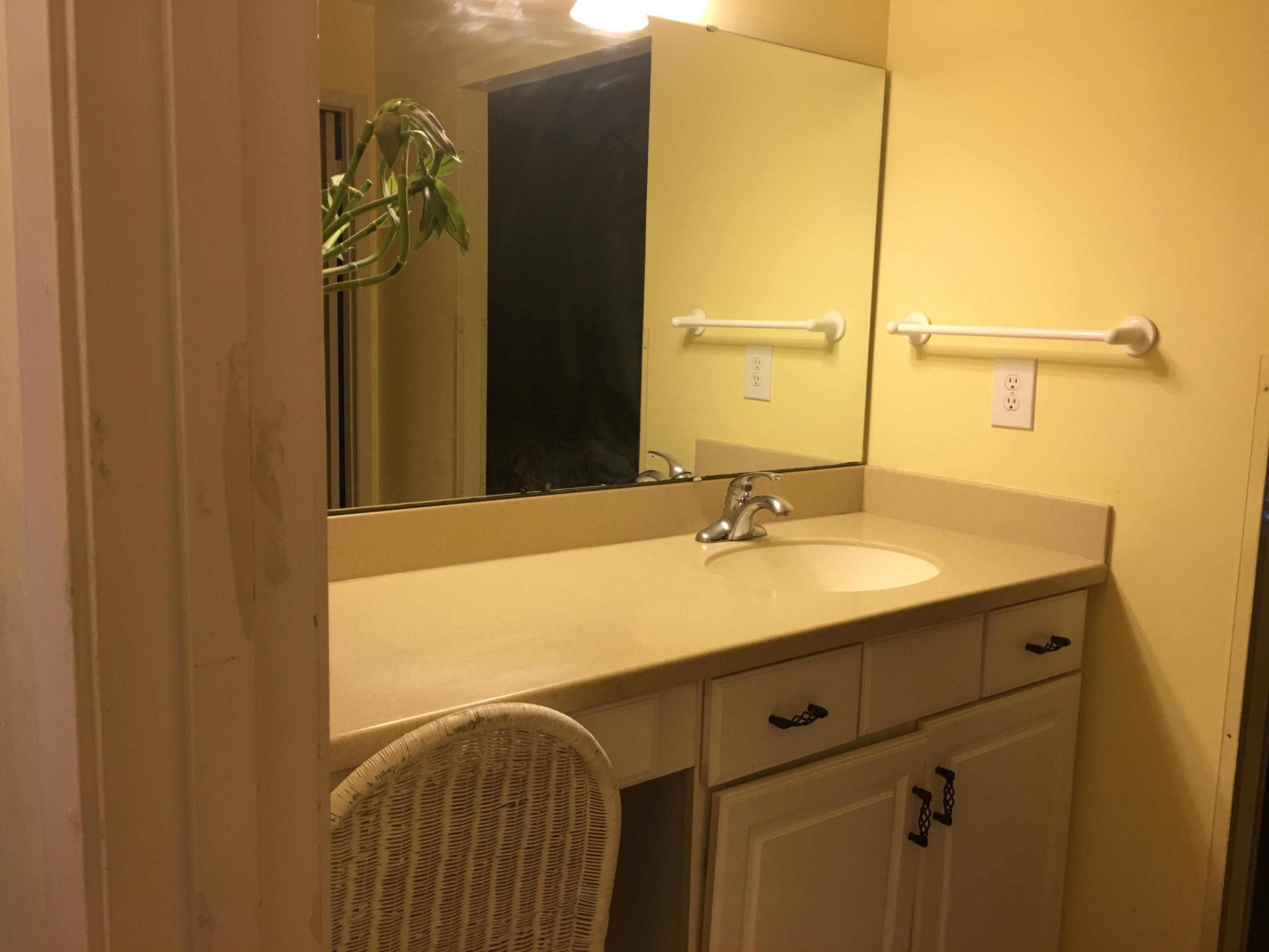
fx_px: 1063
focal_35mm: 29
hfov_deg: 61.7
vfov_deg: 48.2
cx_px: 634
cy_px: 476
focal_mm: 4.15
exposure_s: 1/15
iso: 32
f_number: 2.2
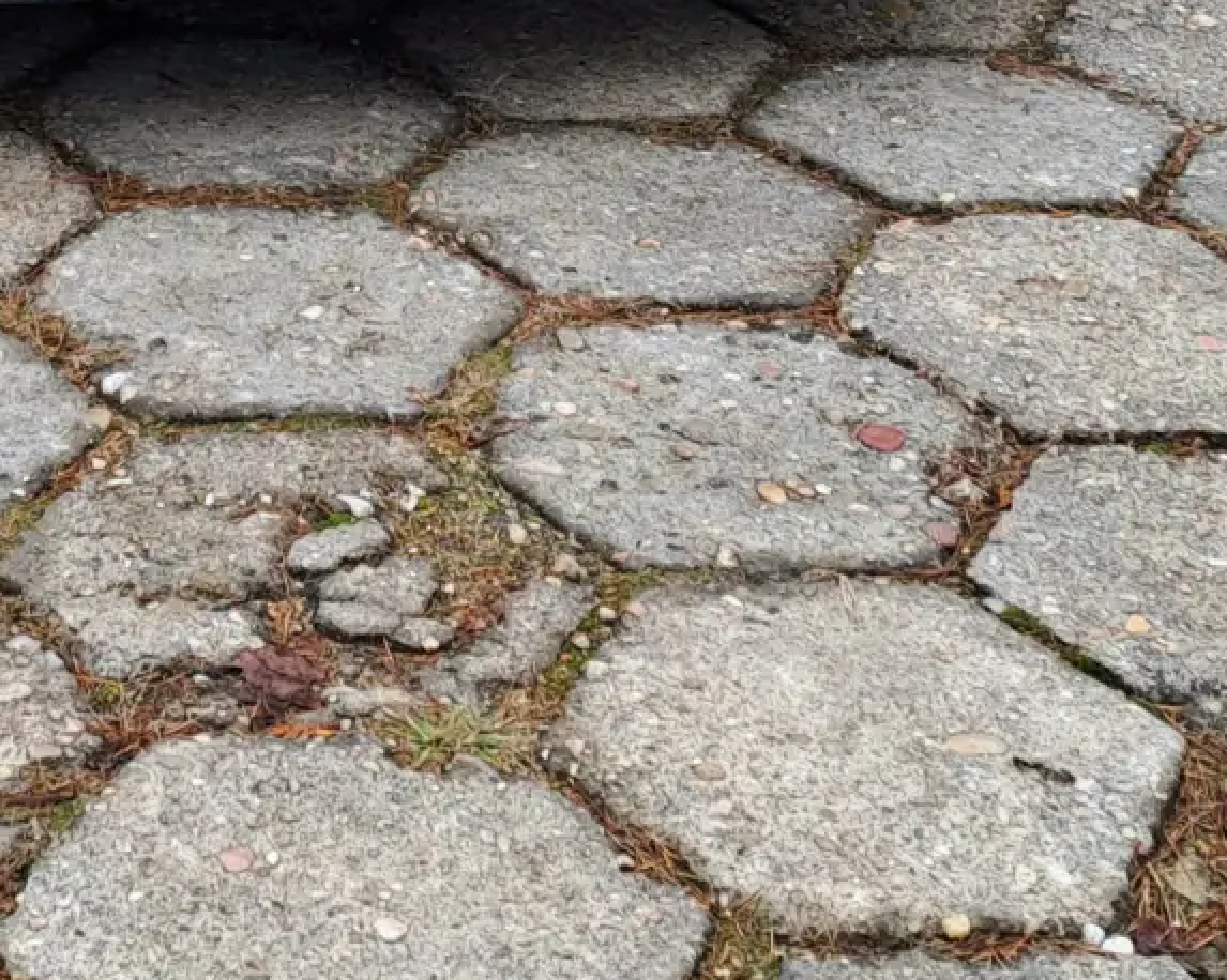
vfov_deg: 16.3
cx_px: 165
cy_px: -368
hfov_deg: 21.3
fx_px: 3195
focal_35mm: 88
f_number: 1.8
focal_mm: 4.65
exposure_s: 1/120
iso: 32
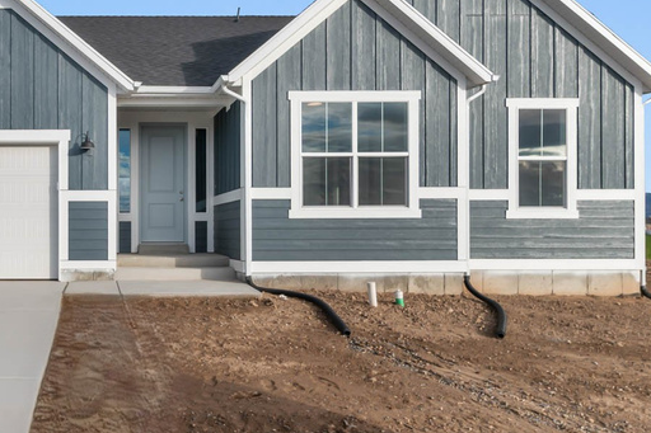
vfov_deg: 38.2
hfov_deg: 50.5
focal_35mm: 34
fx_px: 615
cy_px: 127
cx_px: 84
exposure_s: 1/160
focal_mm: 17
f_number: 8
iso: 320
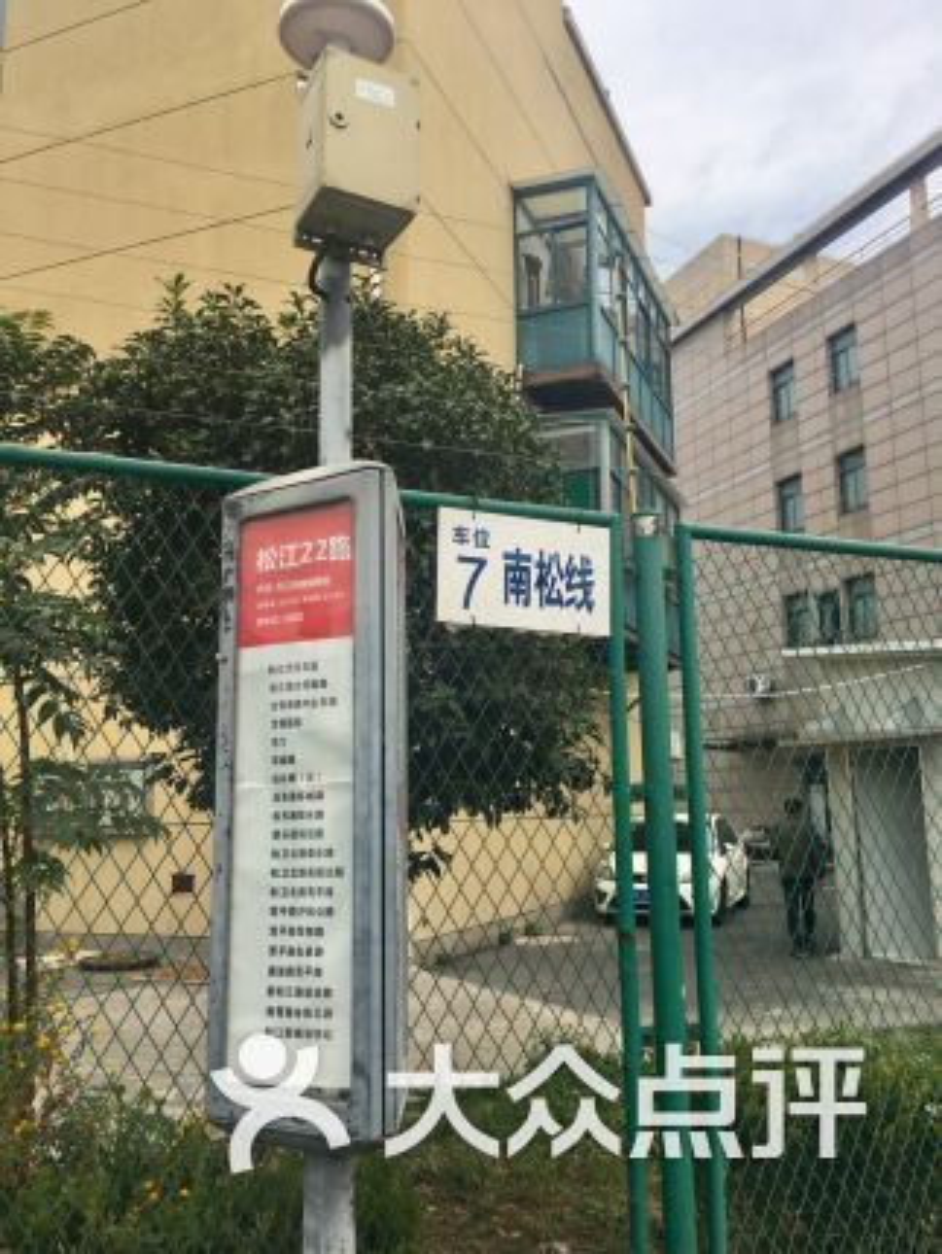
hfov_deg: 48.3
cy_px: 627
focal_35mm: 29
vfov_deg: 61.6
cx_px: 471
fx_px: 1051
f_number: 2.2
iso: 25
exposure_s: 1/1068
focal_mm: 4.15
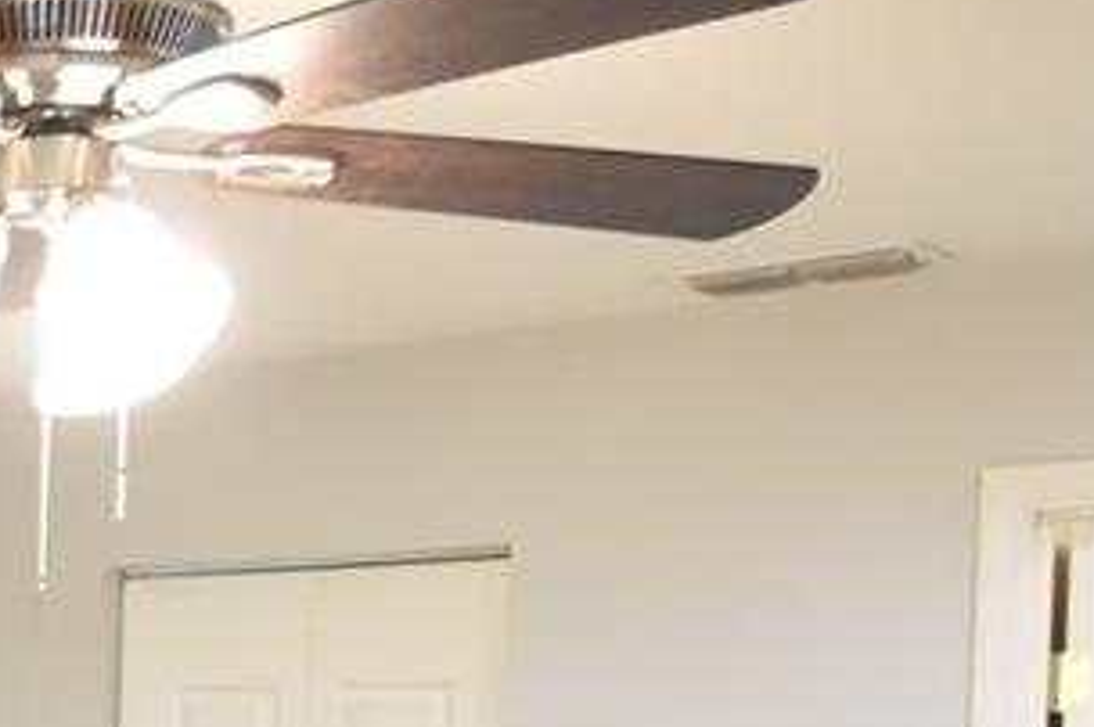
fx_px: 2398
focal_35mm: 79
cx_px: -651
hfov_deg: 20.9
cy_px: 885
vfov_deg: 16.5
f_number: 3.5
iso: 800
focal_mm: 10
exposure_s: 1/20
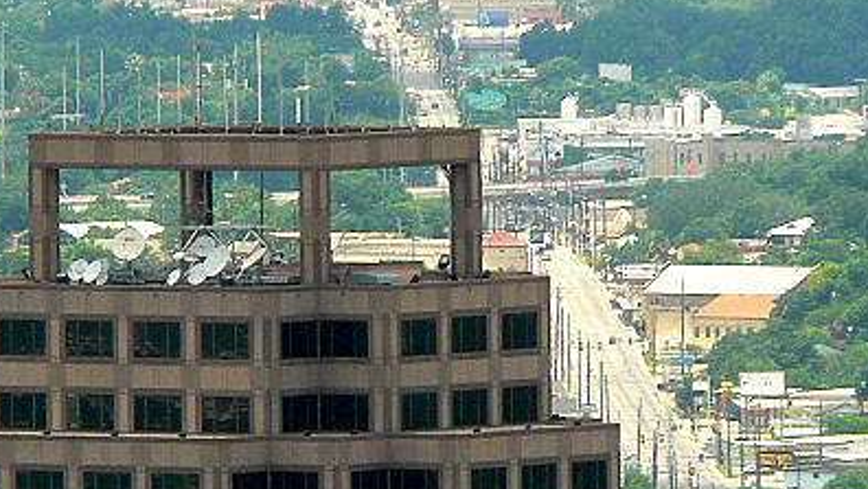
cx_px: 287
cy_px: 409
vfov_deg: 1.1
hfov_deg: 2.0
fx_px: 24611
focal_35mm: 1069
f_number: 8
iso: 80
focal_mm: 72
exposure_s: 1/80
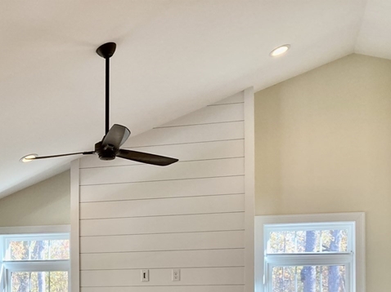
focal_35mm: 60
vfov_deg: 23.1
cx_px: 79
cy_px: 312
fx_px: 677
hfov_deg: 31.4
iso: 80
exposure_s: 1/120
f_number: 1.8
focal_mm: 3.99
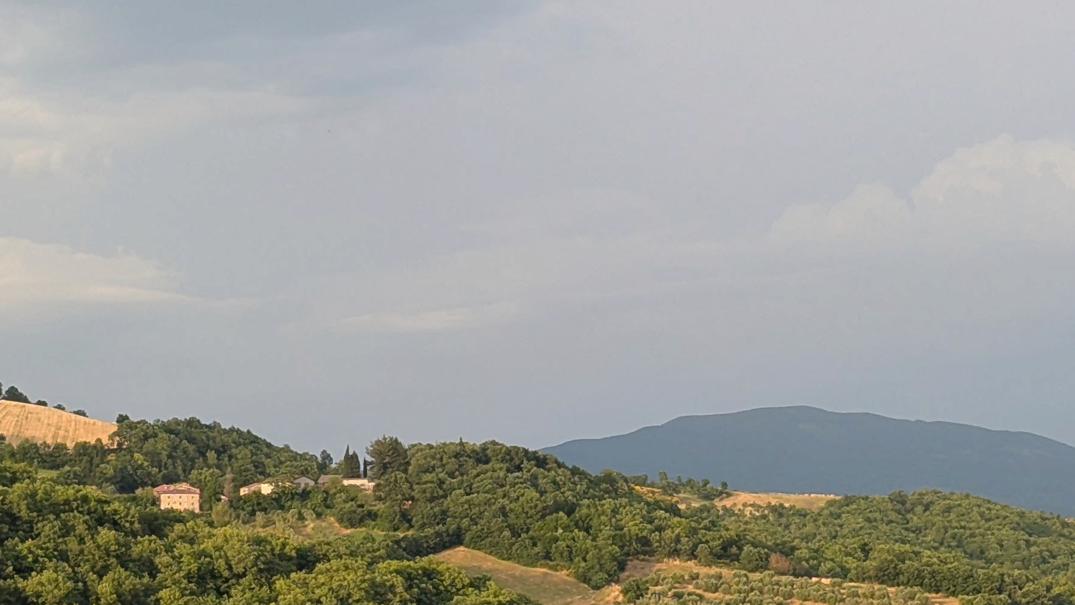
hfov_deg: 17.9
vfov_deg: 10.0
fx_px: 3421
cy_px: 562
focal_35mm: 120
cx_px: 577
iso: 44
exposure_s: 1/350
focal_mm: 6.81
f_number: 1.85
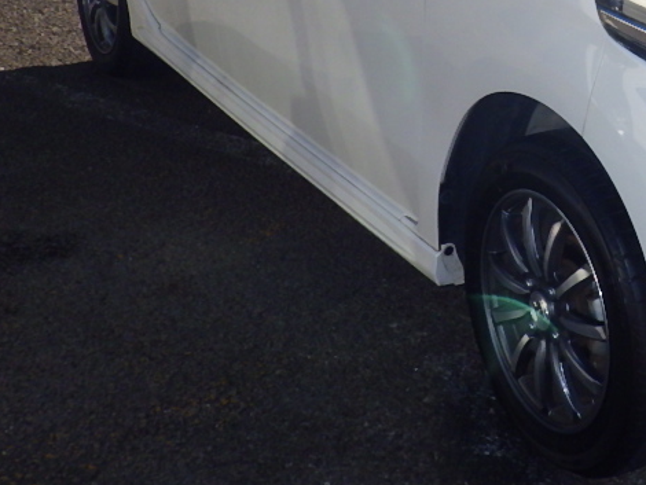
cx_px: 662
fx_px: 1382
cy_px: -23
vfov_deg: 19.2
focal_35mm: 74
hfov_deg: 24.9
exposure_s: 1/1500
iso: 250
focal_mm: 6.1
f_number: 4.6
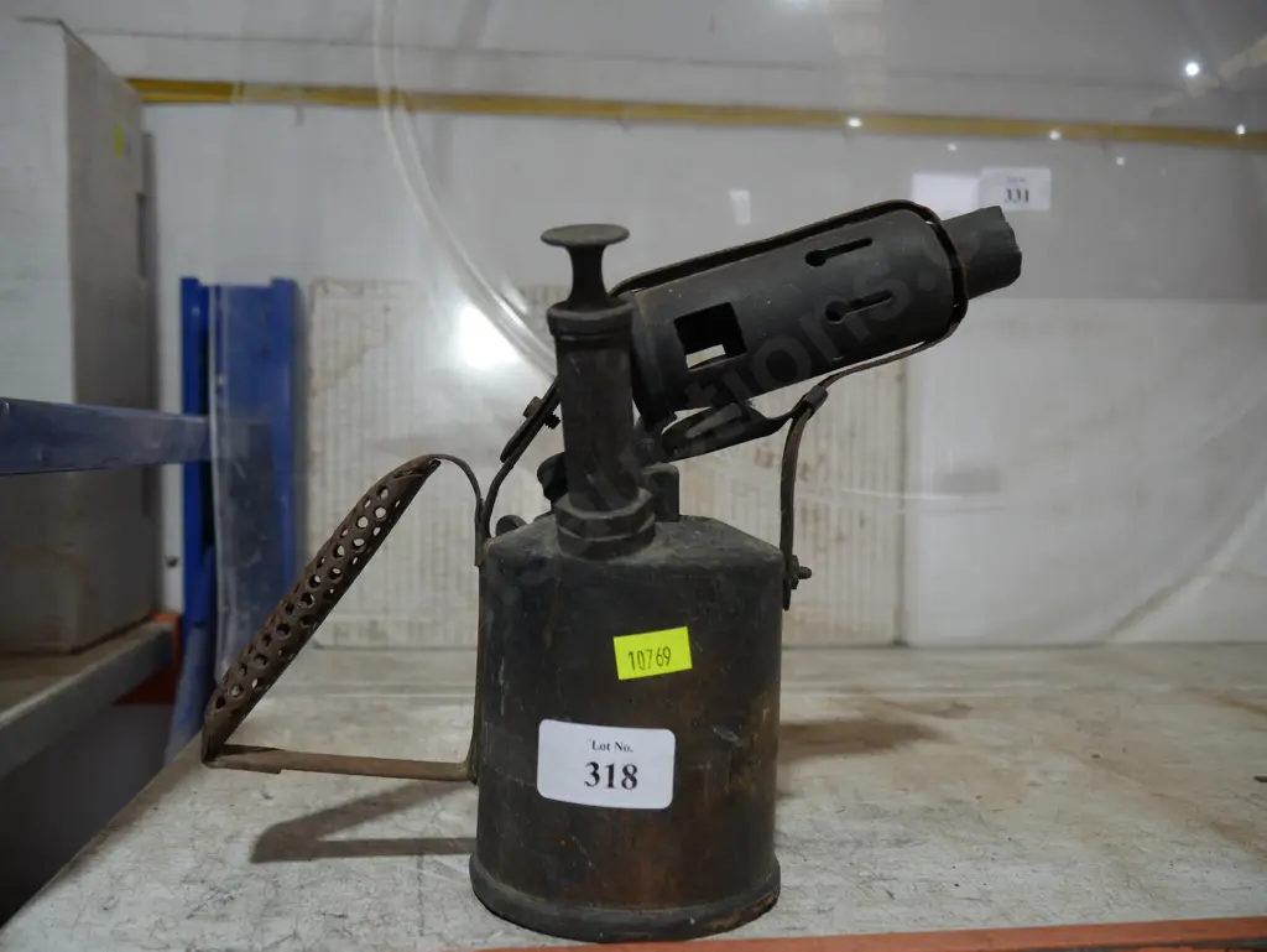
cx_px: 634
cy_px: 476
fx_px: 1099
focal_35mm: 30
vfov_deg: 46.8
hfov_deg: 59.9
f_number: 3.6
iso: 200
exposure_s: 1/80
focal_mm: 15
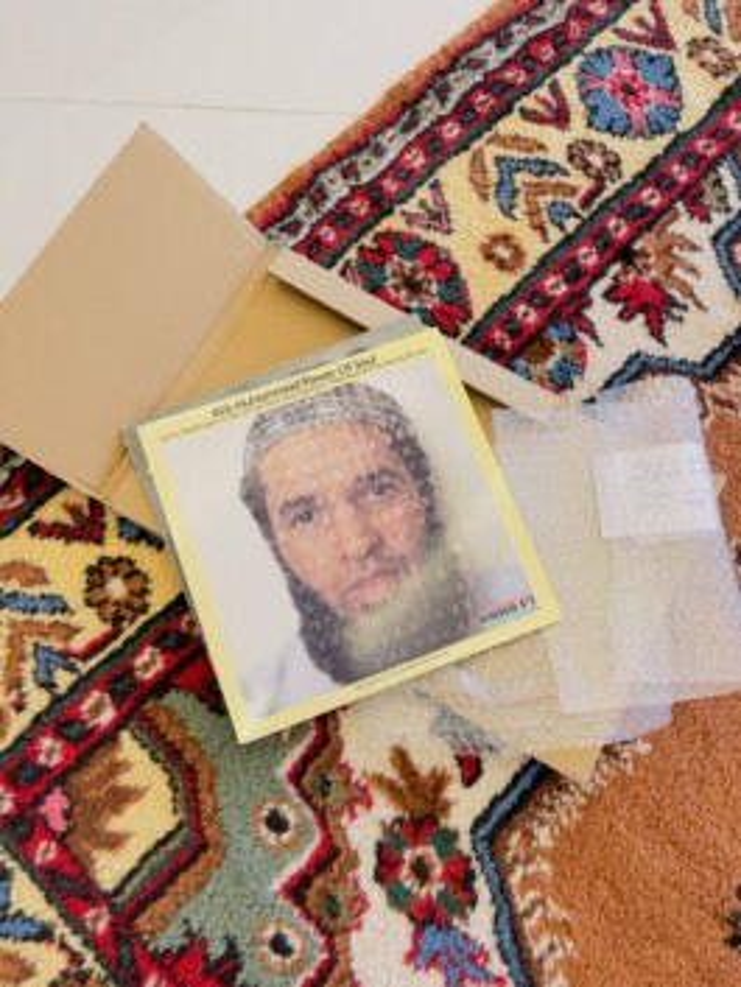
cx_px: 370
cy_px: 494
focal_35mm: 26
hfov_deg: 53.1
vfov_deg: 67.3
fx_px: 742
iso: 200
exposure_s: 1/60
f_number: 1.6
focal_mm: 5.1
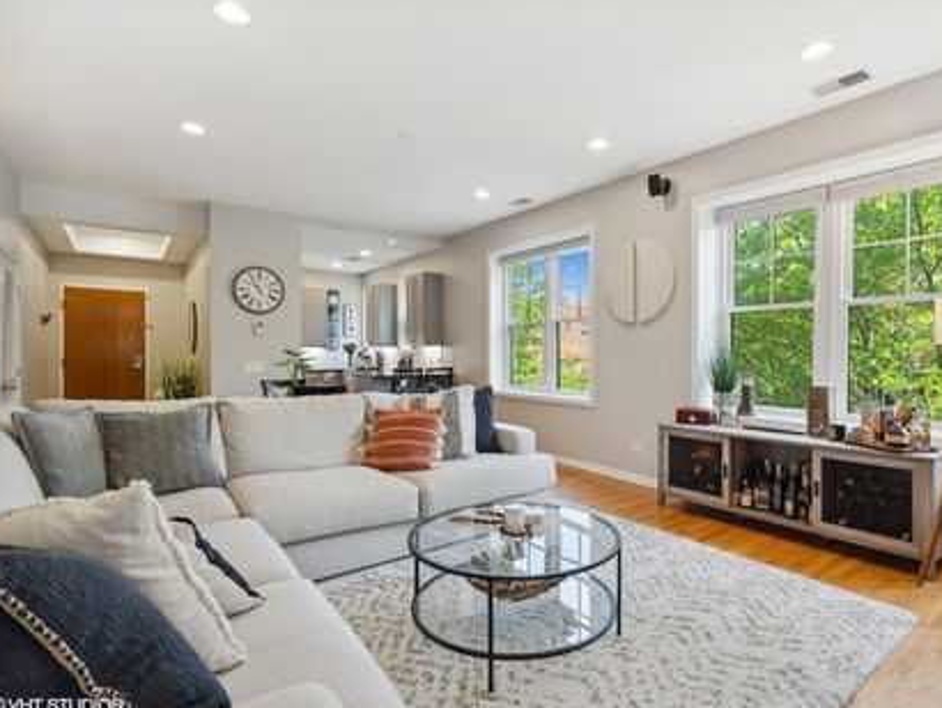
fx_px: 490
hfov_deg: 87.3
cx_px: 526
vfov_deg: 71.6
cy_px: 359
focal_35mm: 18
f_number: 8
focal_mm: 16
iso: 320
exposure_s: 1/15
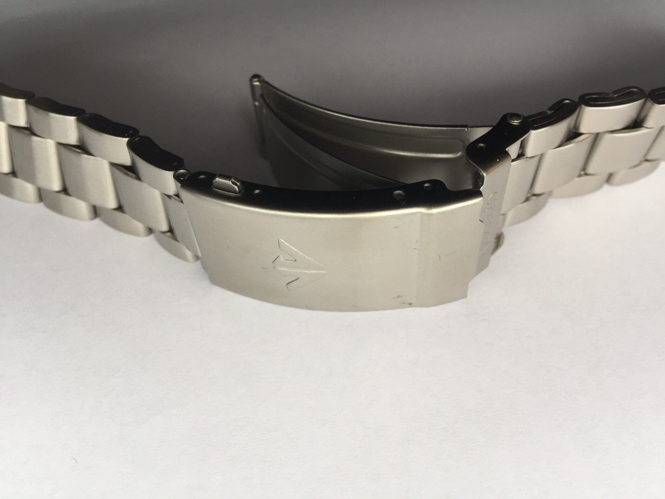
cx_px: 332
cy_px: 250
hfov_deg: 61.7
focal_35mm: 29
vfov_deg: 48.2
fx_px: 557
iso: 50
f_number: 2.2
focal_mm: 4.15
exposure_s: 1/100
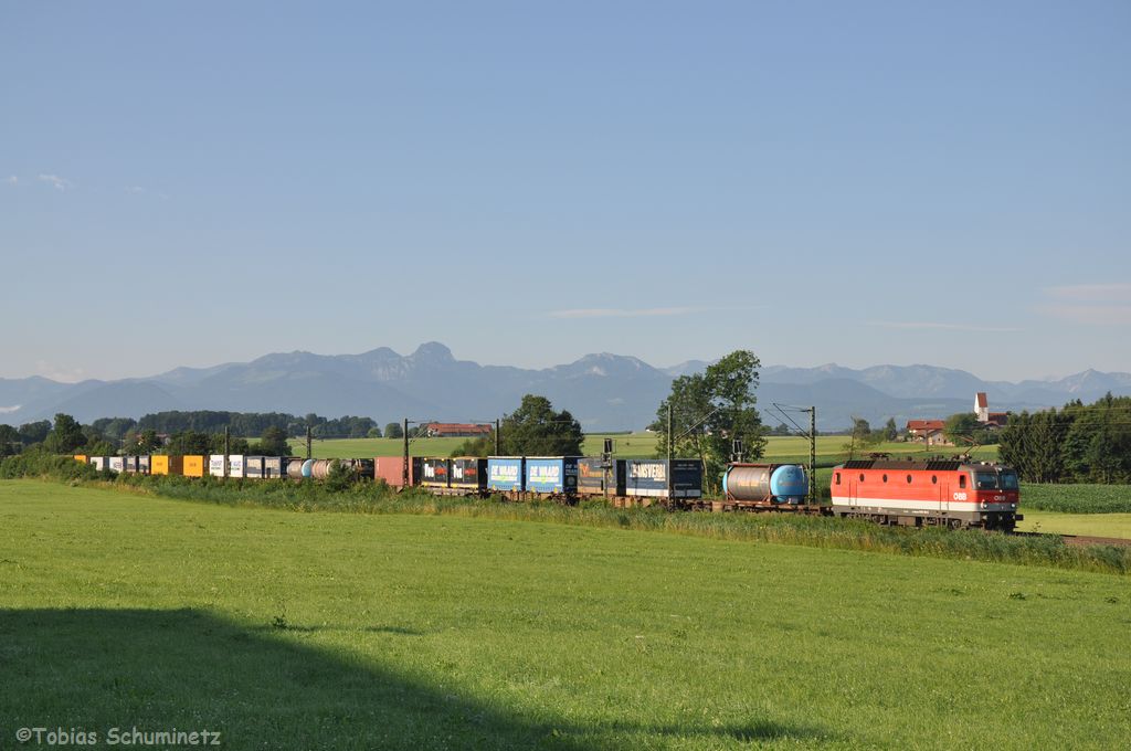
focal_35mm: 60
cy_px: 376
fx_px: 1883
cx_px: 566
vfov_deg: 22.6
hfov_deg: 33.4
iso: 250
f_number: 9
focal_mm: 40
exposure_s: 1/500
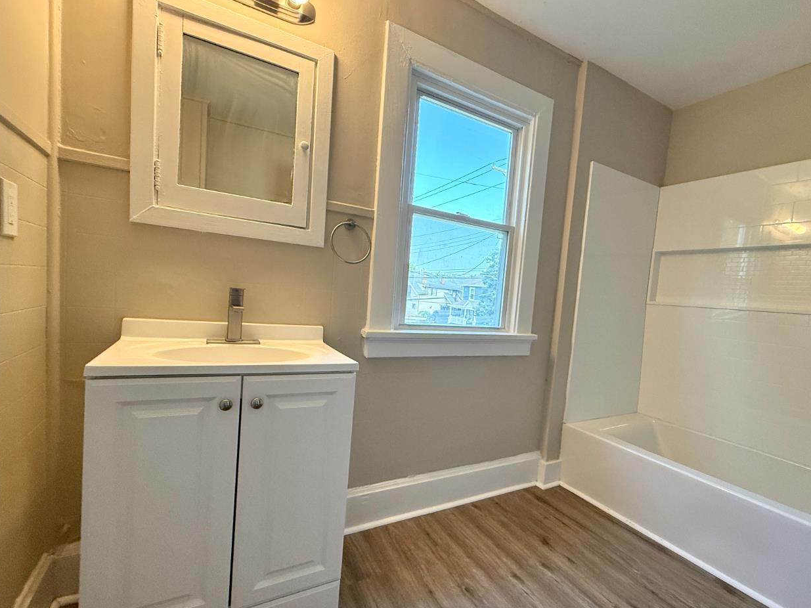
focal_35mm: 17
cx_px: 462
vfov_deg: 74.6
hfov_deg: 90.5
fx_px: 398
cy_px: 326
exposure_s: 1/120
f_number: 2.2
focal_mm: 2.22
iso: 200
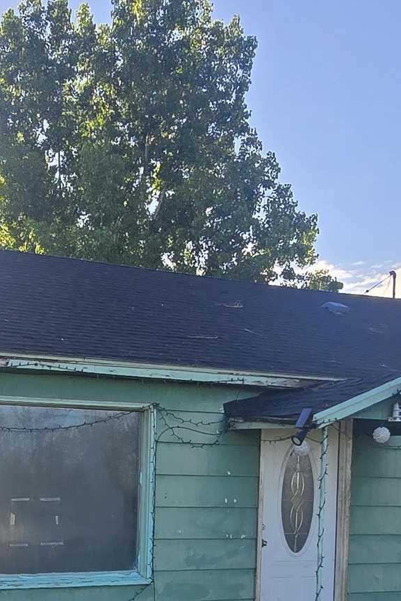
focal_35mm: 48
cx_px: 51
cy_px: 557
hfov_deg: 27.2
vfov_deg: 38.0
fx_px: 802
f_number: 2.2
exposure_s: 1/1286
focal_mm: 2.2
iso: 50
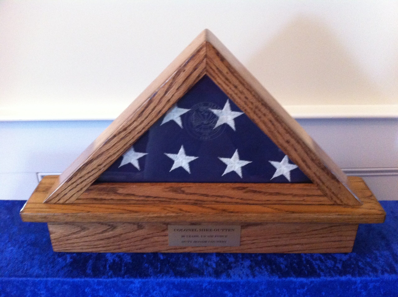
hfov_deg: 52.7
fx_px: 402
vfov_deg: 40.6
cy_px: 148
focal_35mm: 35
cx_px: 199
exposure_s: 1/15
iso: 400
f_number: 2.8
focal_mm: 3.85
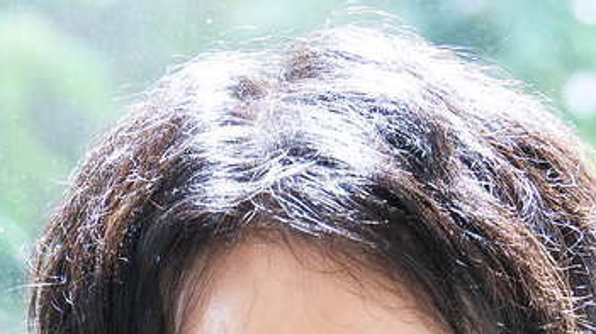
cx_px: 22
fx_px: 11499
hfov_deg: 3.0
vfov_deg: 1.7
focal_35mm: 728
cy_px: 758
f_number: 4
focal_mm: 122
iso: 640
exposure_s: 1/250
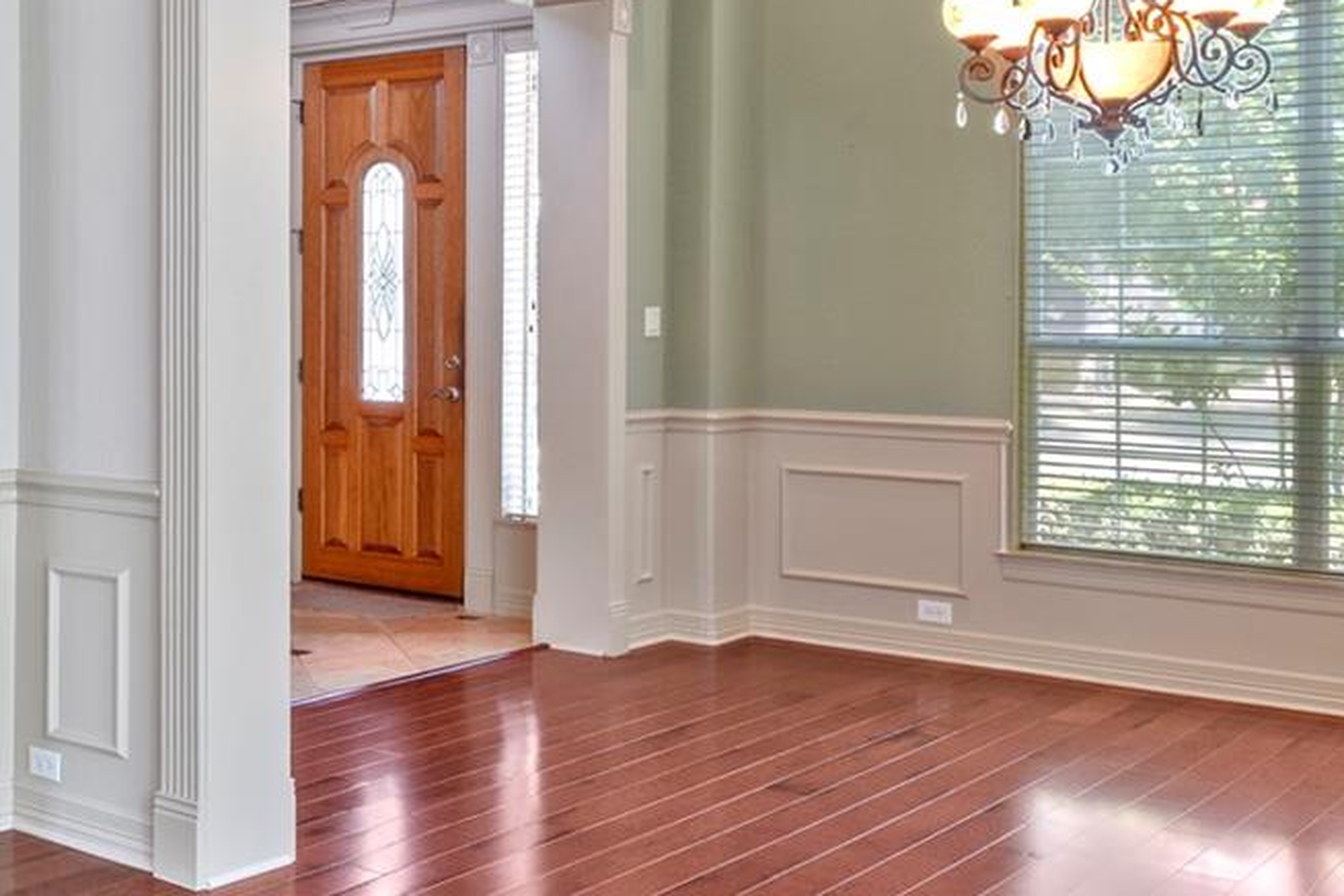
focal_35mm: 47
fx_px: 1755
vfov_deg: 28.6
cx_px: 99
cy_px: 391
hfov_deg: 38.6
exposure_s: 3.2
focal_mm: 10
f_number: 11
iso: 250
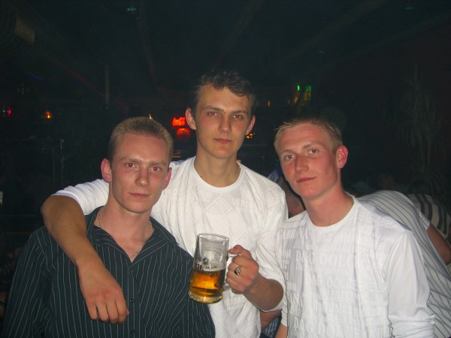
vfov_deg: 37.7
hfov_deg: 49.0
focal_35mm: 38
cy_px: 169
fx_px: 495
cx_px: 226
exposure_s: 1/60
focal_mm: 7.9
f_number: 2.8
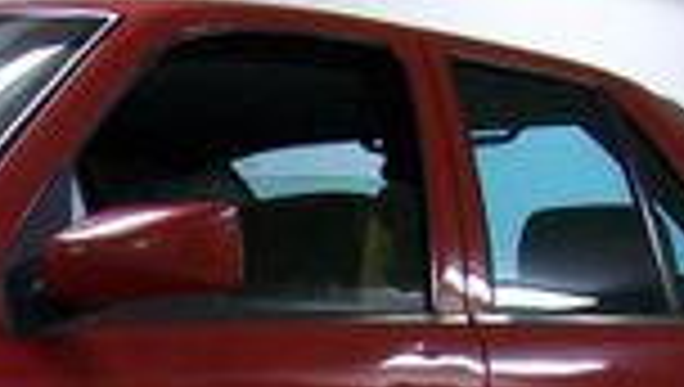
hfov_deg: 12.5
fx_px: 2997
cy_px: 716
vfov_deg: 7.2
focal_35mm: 165
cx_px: -261
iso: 80
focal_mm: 6
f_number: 2.7
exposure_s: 1/8
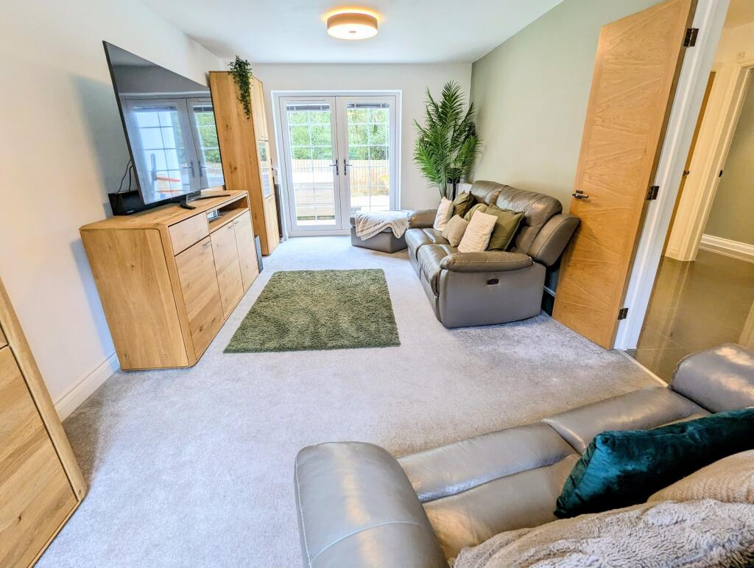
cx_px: 377
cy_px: 284
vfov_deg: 78.2
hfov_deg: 94.4
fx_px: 349
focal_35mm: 16
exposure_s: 1/50
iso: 106
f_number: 2.2
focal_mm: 2.35
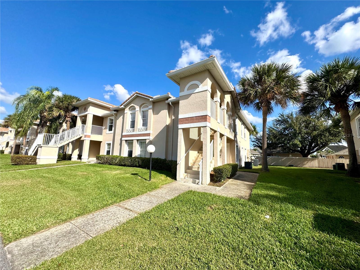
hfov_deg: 102.1
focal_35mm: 14
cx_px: 180
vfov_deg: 85.7
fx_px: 146
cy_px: 135
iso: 50
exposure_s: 1/3390
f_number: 2.2
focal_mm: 2.22
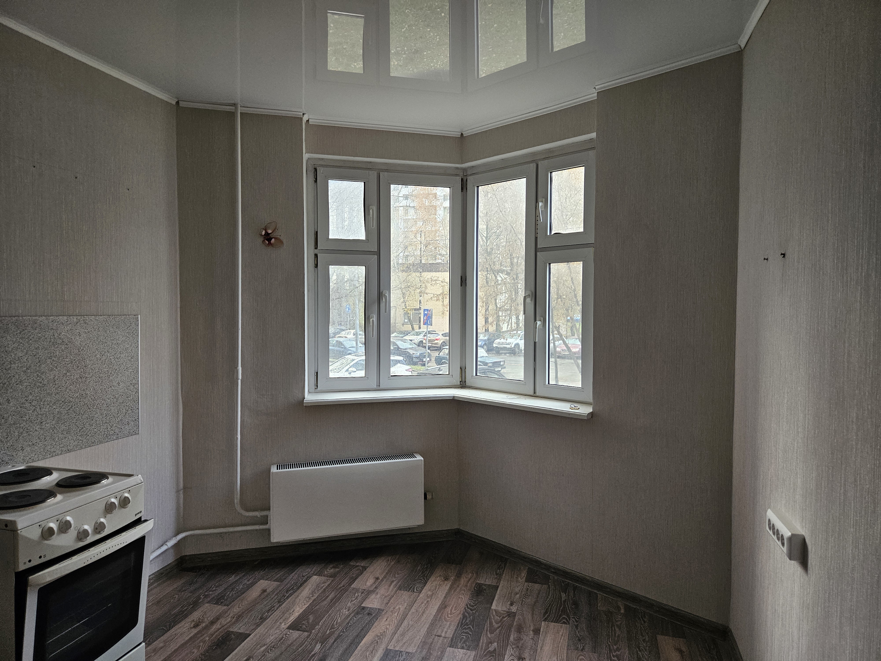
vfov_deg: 58.9
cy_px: 330
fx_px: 585
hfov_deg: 73.9
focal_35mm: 23
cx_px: 440
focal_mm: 5.4
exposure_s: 1/100
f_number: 1.8
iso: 250
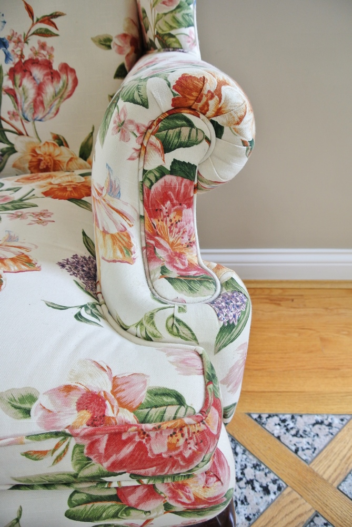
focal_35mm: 27
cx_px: 176
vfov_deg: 67.3
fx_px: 395
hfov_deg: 48.0
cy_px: 264
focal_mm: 10
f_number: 3.5
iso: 400
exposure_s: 1/60
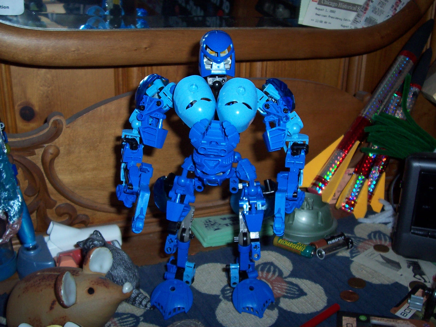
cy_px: 164
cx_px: 218
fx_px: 466
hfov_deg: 50.1
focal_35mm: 37
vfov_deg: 38.7
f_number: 2.8
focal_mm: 5.6
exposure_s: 1/60
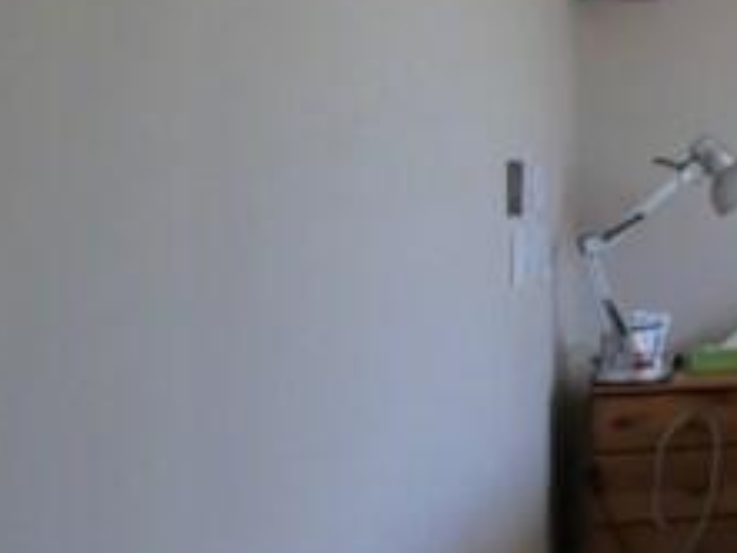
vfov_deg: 22.5
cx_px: 1634
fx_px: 1385
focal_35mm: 65
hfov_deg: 16.8
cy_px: 168
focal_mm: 7
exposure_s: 1/160
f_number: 4.5
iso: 200
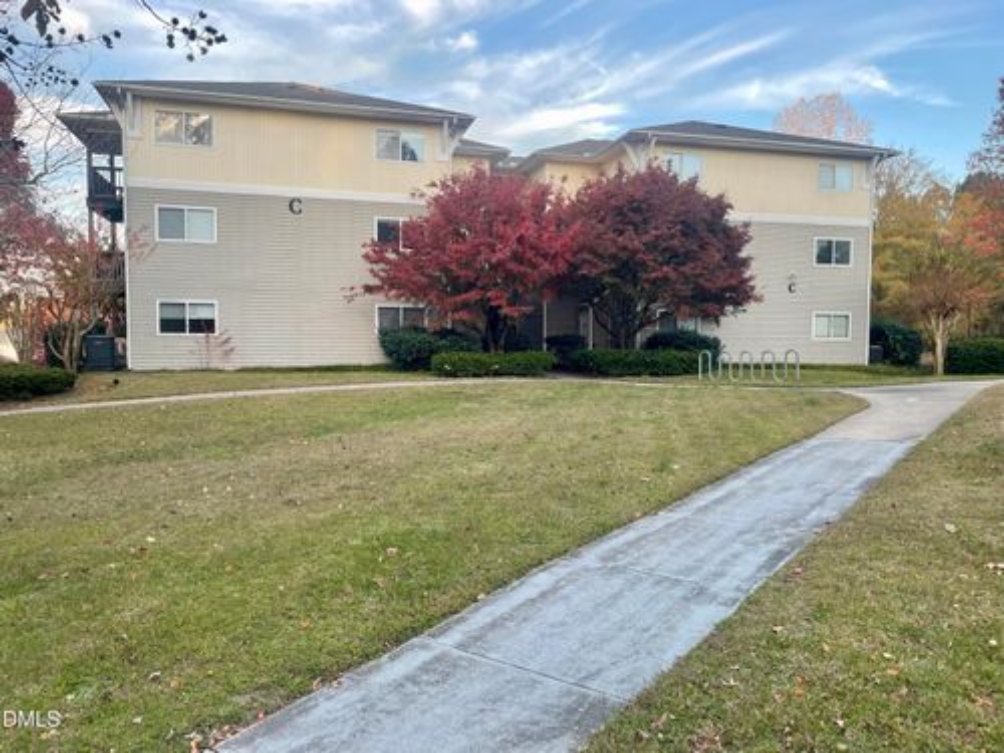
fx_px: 754
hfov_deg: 67.3
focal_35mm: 26
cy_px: 376
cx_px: 502
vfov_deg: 53.1
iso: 32
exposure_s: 1/234
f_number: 1.6
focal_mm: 4.2
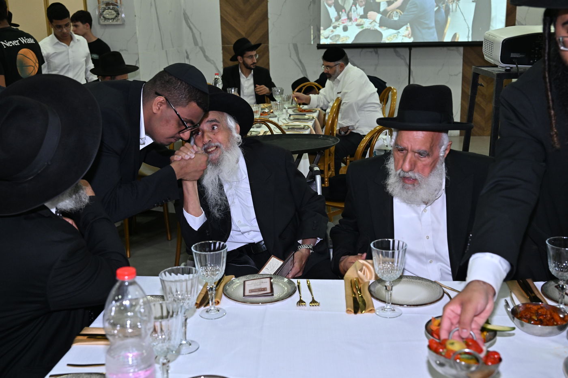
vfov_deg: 34.2
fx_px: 615
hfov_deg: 49.6
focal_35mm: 39
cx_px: 284
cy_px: 189
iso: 800
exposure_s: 1/200
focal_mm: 39
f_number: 5
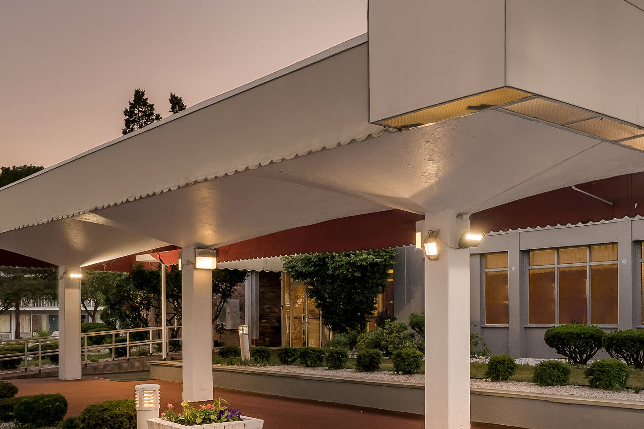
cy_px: 227
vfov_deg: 37.8
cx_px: 506
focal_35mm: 35
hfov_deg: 51.4
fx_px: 626
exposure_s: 1/1000
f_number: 6.3
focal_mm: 16
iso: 800
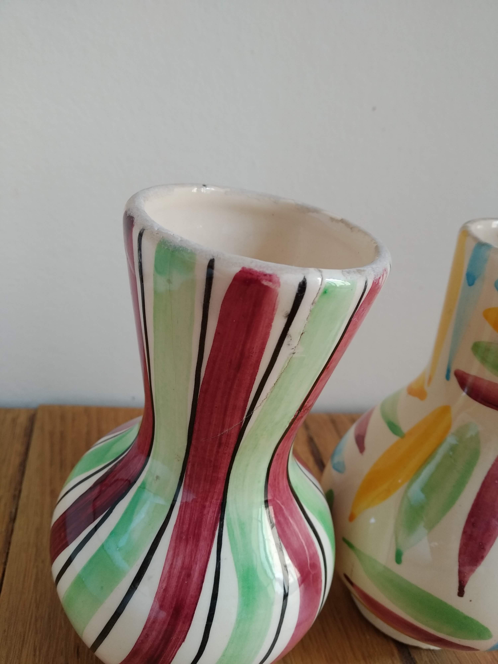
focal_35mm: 26
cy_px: 332
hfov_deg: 53.1
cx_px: 249
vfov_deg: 67.3
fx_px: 499
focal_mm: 3.82
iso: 100
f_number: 2.2
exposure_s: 1/33
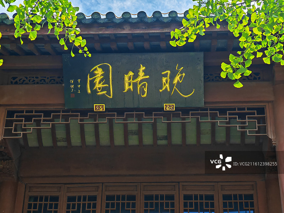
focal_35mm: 95
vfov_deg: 15.6
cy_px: 106
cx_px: 142
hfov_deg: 20.7
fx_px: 779
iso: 50
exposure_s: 1/480
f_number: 3
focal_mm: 14.92
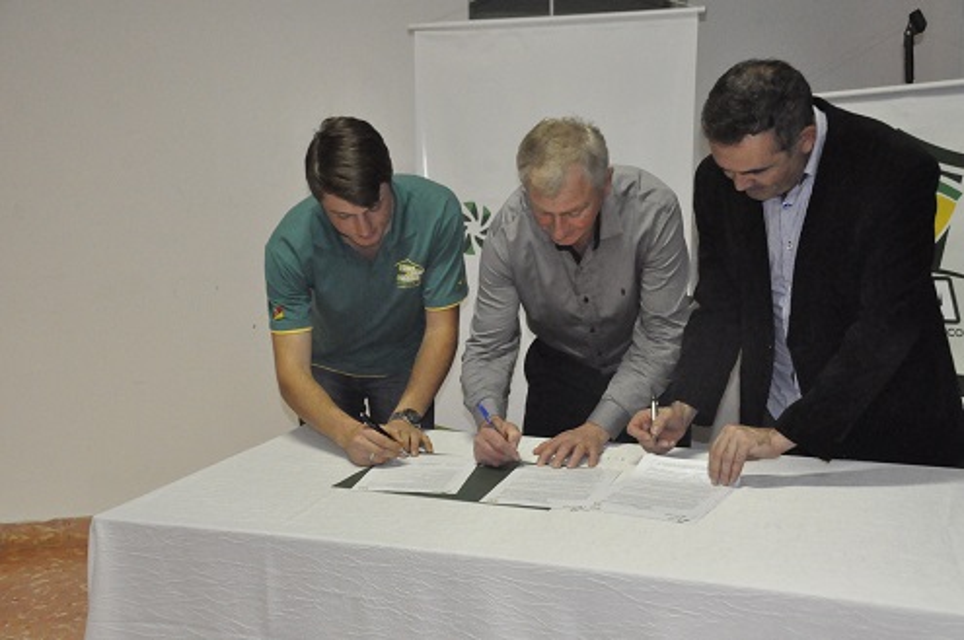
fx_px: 1244
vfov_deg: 28.9
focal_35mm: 46
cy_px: 320
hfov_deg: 42.4
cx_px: 482
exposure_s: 1/100
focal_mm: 31
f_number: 7.1
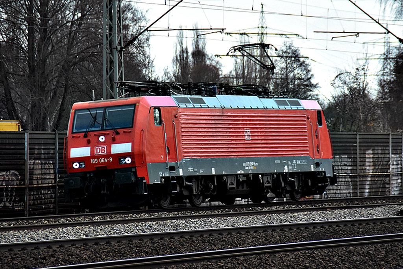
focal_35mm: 300
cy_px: 134
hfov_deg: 6.9
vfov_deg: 4.6
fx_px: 3359
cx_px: 202
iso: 2000
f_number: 6.3
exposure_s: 1/1000
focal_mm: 200
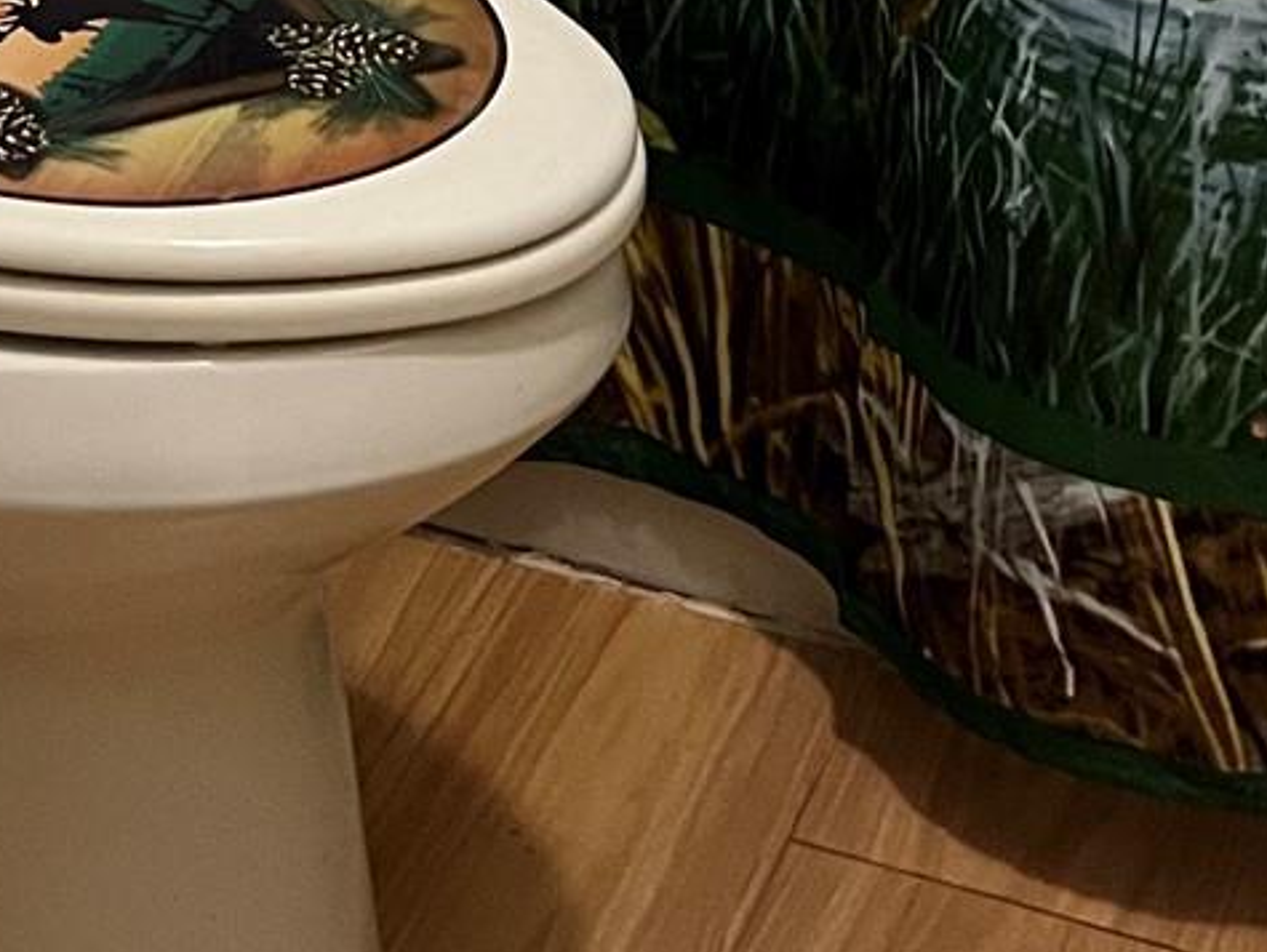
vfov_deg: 11.7
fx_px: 4102
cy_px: -1011
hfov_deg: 17.4
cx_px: 216
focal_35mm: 112
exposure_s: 1/60
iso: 400
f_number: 1.6
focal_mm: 5.1
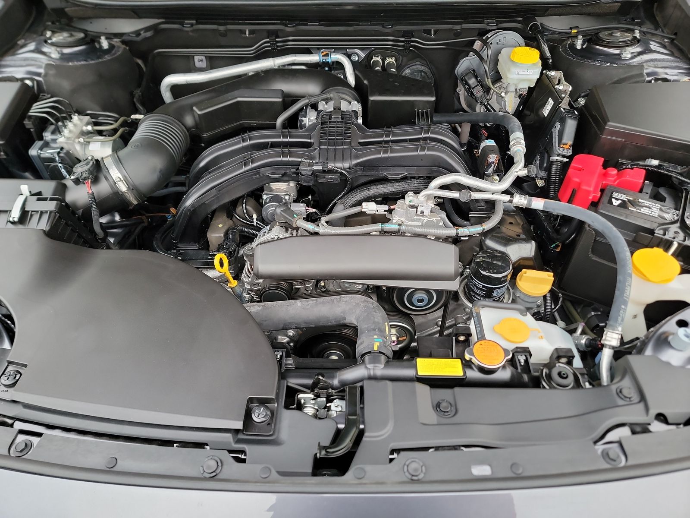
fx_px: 478
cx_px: 345
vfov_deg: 56.8
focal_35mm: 24
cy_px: 259
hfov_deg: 71.6
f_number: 1.8
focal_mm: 6.7
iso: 415
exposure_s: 1/59
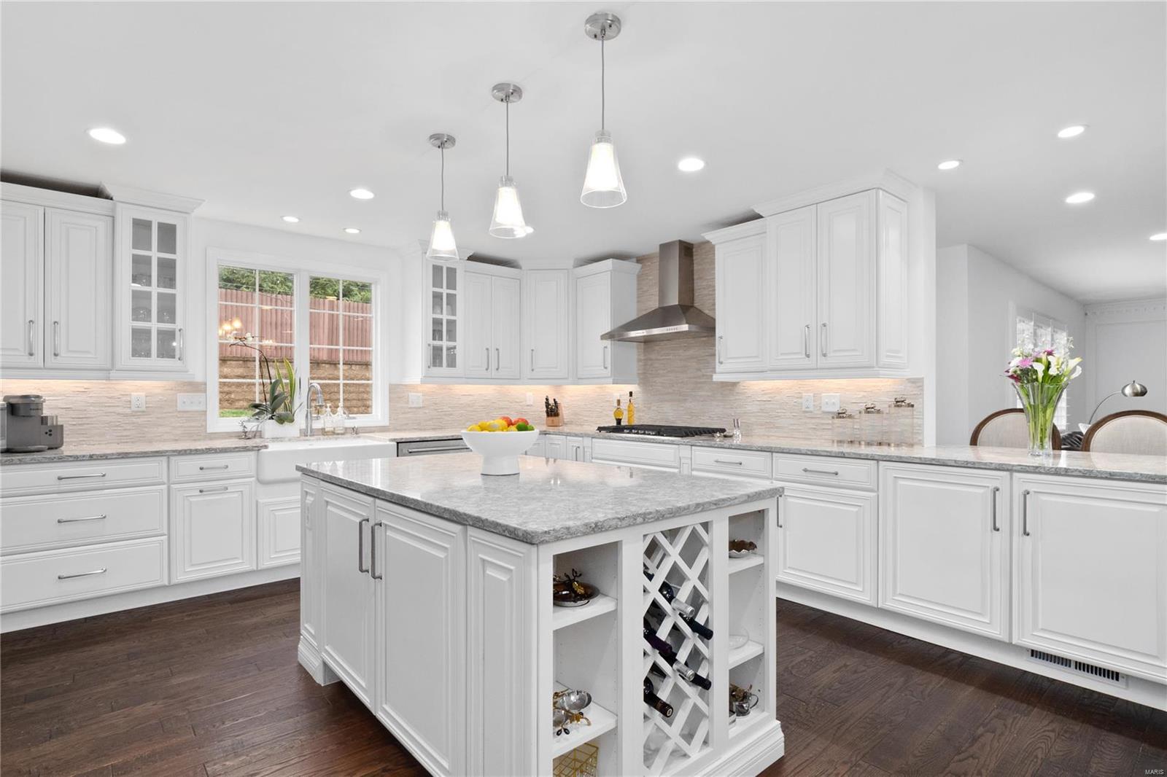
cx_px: 584
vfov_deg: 67.4
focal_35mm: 18
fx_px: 583
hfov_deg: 90.0
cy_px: 388
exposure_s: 1/8
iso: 640
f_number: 9
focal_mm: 9
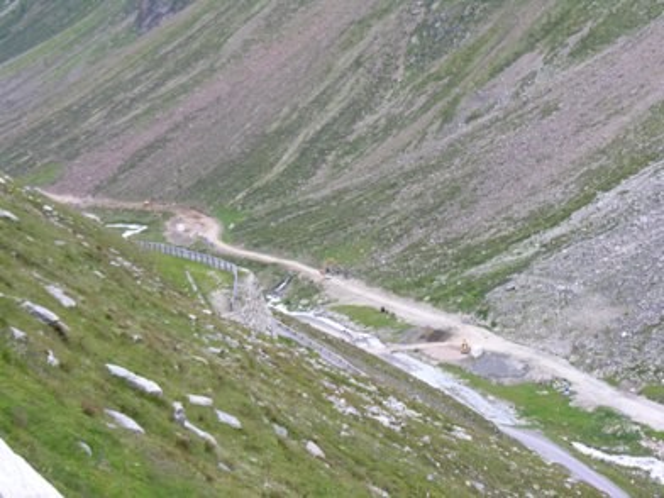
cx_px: 332
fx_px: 1995
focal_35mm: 104
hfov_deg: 18.9
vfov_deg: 14.2
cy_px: 249
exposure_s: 1/49.3
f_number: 3.7
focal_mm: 26.5
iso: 50
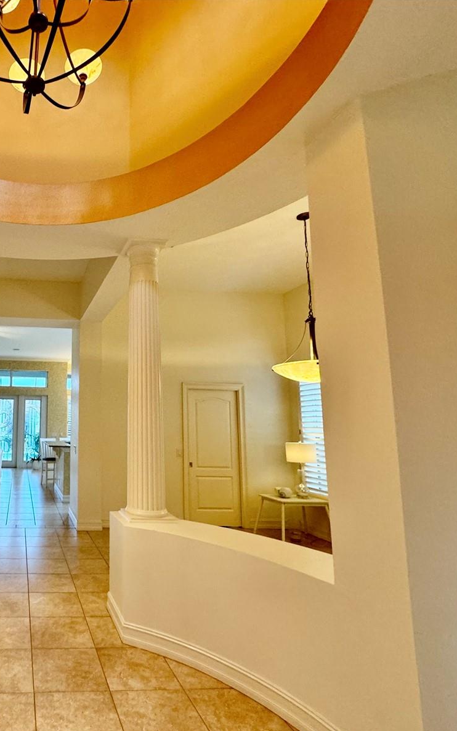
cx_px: 51
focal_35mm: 20
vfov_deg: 85.1
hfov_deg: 52.8
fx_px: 399
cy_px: 368
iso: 200
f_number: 2.2
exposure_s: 1/60
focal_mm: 2.22
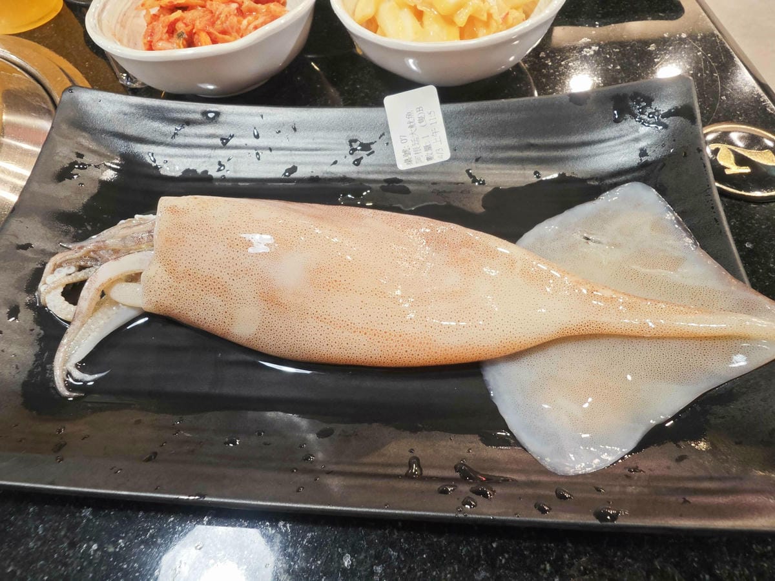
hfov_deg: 76.4
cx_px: 388
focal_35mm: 22
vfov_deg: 61.1
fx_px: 493
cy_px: 290
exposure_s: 1/30
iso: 100
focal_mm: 2.03
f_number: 1.8
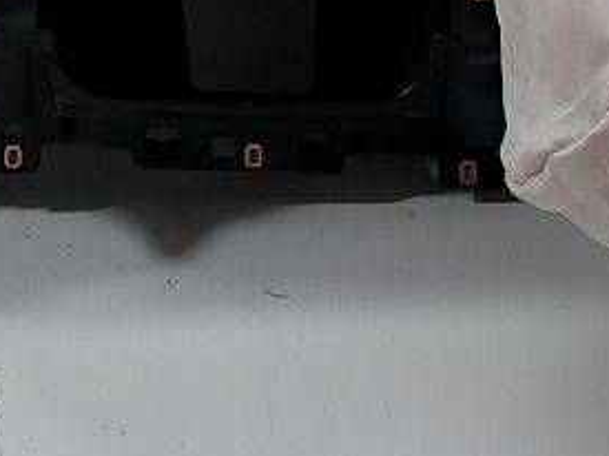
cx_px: 123
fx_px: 2128
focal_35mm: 121
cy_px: -609
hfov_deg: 16.2
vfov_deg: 10.6
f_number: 1.8
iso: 50
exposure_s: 1/100
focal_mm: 5.23
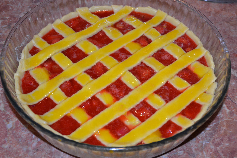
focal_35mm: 60
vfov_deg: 22.6
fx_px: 395
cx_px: 118
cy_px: 79
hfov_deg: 33.4
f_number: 4.5
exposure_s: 1/60
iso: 800
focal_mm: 40
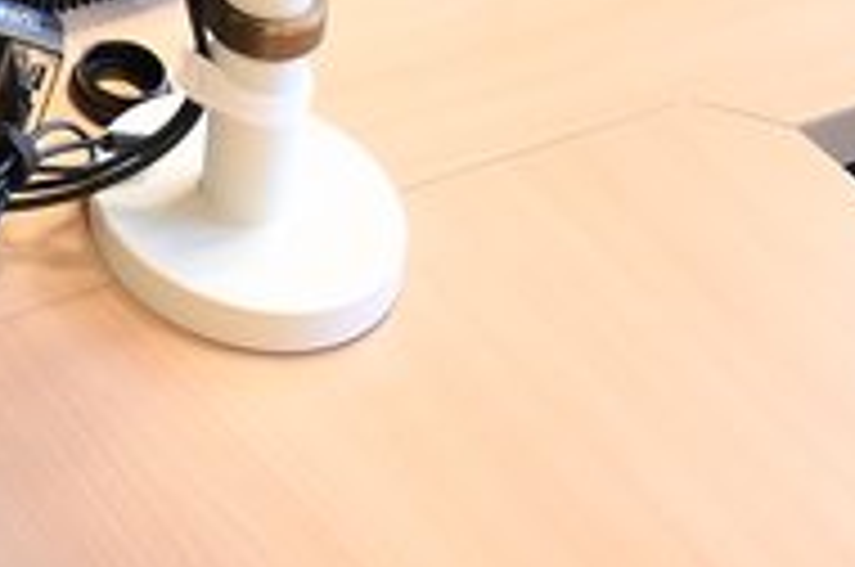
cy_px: -1256
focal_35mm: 137
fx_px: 3248
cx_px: -842
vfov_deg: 8.2
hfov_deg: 13.1
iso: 1000
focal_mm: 20
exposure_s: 1/125
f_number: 2.5
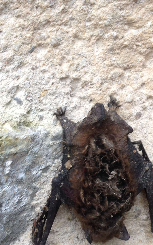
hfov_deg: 25.3
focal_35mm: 50
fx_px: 334
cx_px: 128
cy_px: 142
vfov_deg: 40.2
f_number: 2.4
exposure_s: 1/24
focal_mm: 4.12
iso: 50
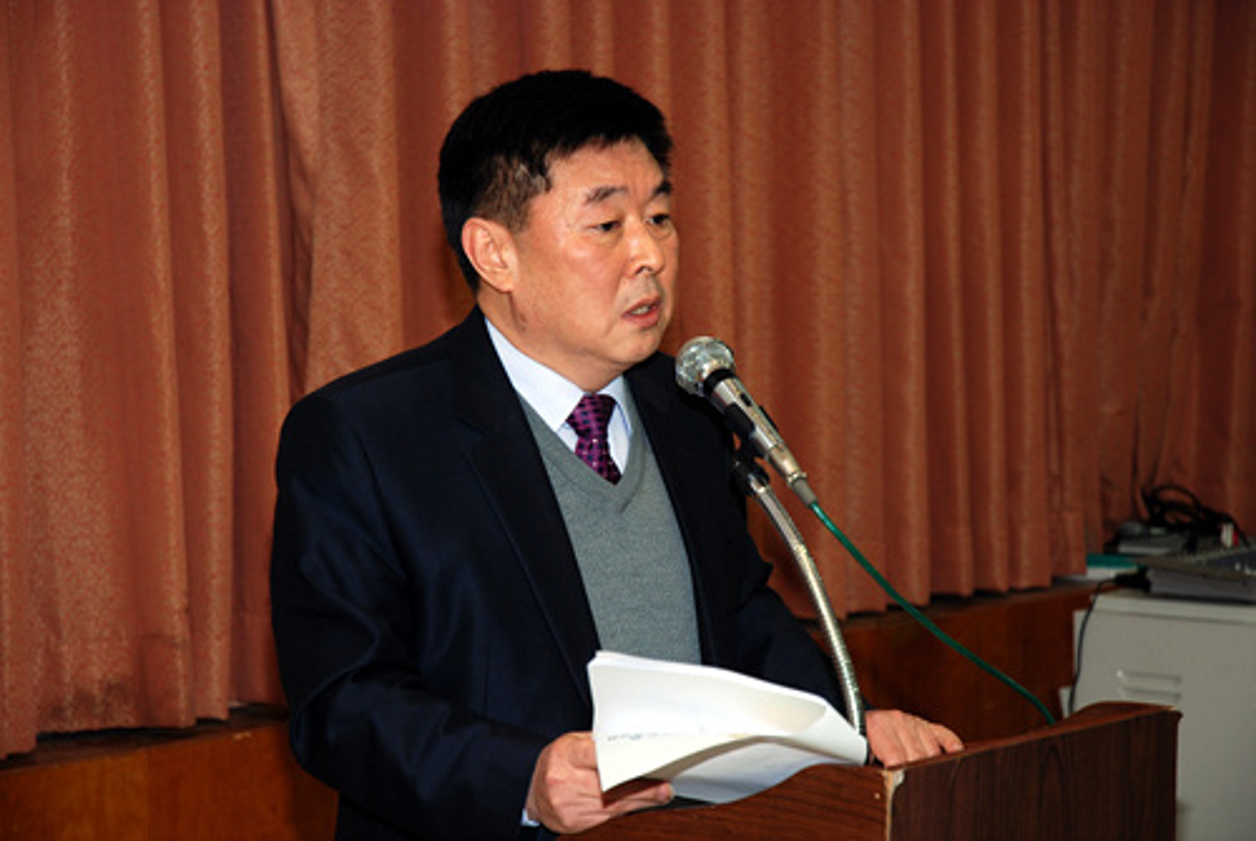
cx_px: 628
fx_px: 3249
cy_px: 420
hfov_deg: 21.9
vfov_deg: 14.8
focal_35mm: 93
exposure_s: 1/60
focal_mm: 62
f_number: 4.5
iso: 400
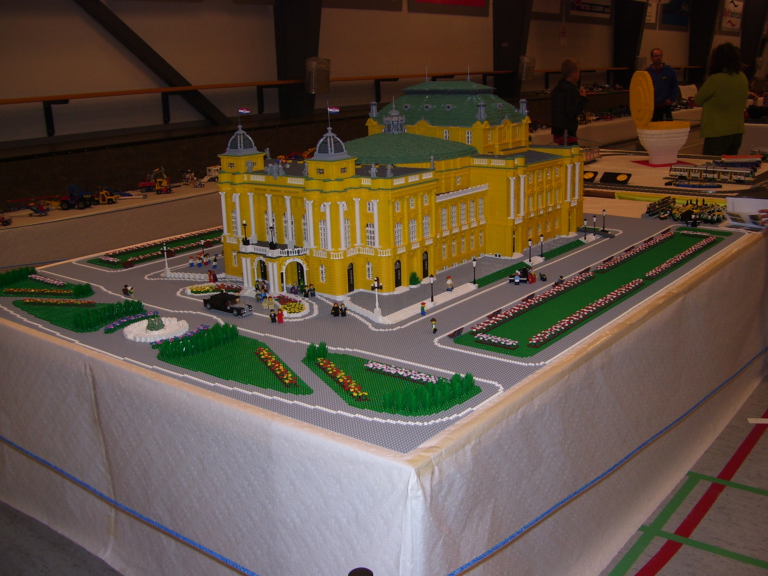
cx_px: 384
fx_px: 799
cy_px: 288
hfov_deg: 51.4
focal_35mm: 36
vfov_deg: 39.7
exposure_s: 1/60
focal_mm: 6
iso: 80
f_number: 2.7
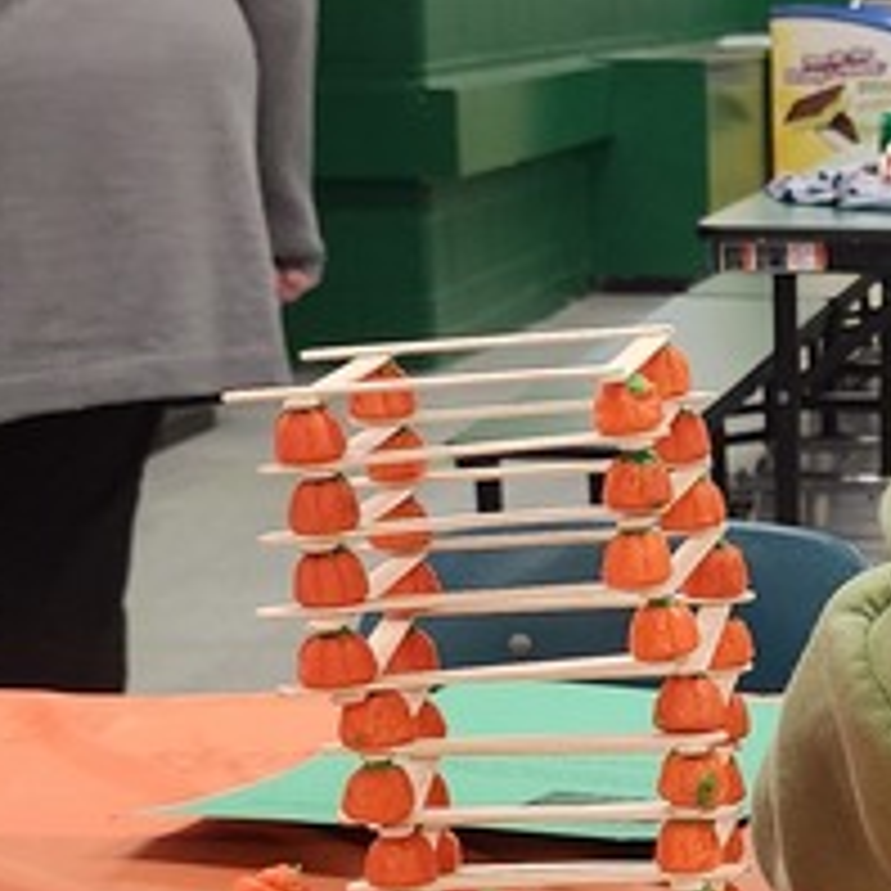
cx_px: 1120
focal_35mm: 105
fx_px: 3058
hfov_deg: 15.8
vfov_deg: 16.6
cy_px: 418
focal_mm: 6.4
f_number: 1.8
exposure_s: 1/120
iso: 400
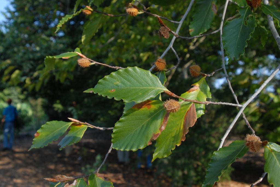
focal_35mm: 42
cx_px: 140
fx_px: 327
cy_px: 94
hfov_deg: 46.4
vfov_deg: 32.0
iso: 400
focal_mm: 28
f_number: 7.1
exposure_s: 1/200
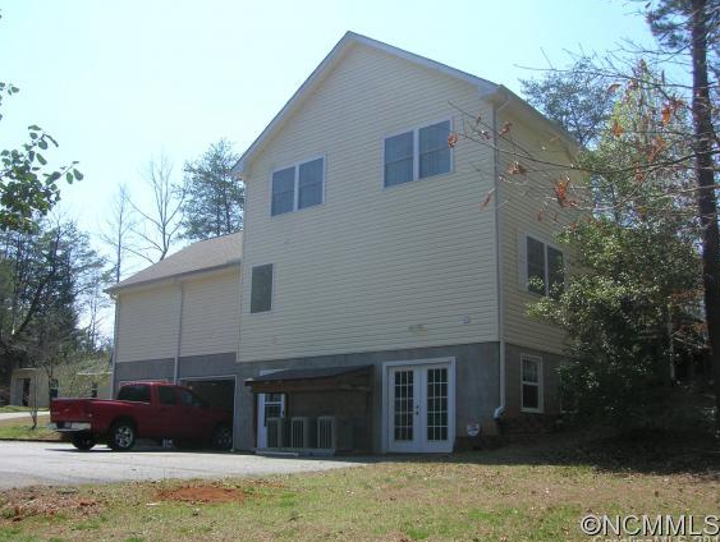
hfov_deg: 52.6
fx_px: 729
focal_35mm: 35
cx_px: 368
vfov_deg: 40.8
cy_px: 276
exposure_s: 1/238
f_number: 4.9
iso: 50
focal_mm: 5.7
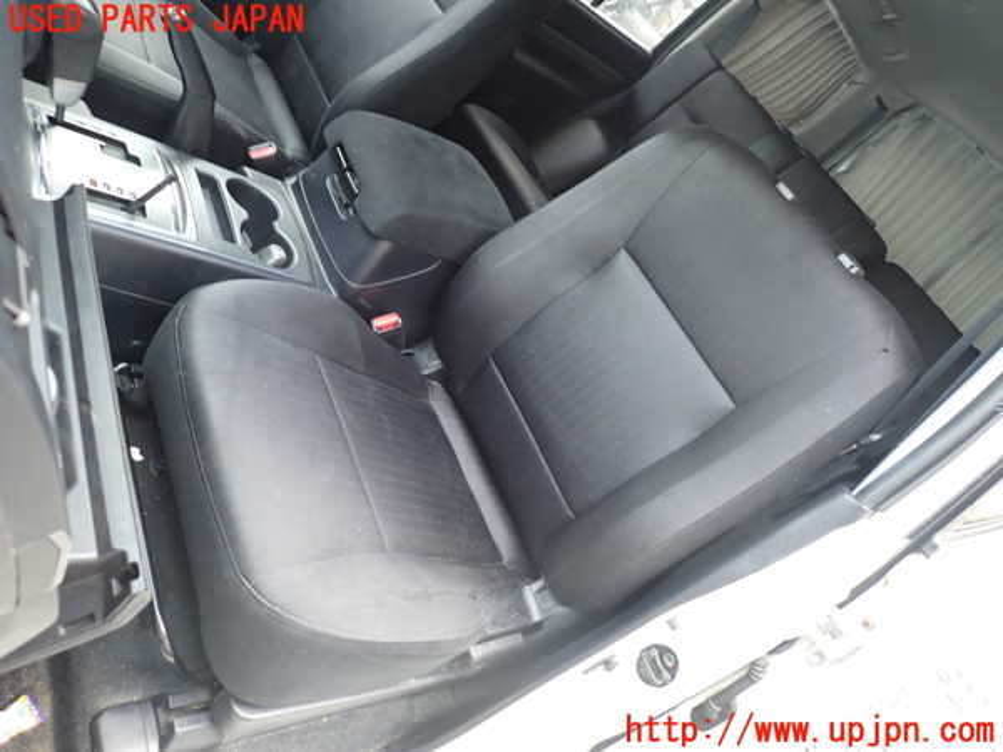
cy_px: 376
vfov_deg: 54.9
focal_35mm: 25
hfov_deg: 69.4
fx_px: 724
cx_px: 502
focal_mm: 4.5
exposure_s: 1/50
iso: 200
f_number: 2
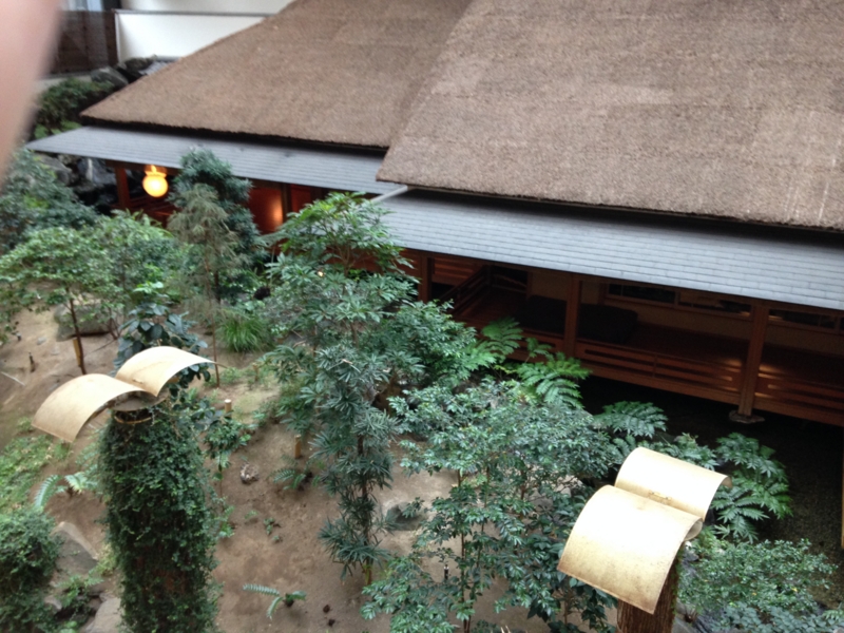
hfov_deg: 55.4
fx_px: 805
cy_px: 316
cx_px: 422
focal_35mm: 33
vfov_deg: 42.9
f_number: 2.4
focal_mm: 4.12
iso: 125
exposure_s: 1/20
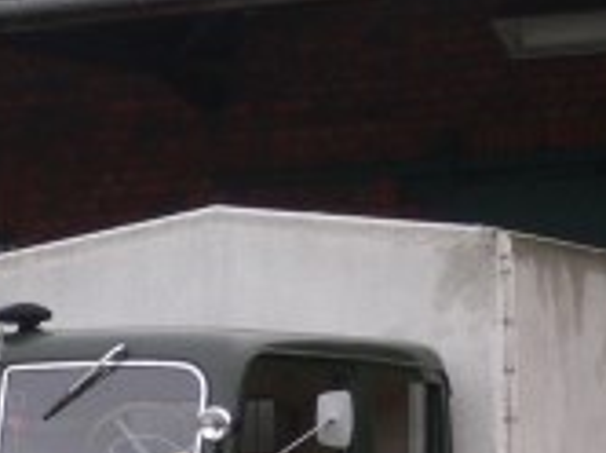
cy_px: 535
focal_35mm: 258
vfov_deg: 5.7
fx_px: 4510
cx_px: -522
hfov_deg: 7.4
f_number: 3.8
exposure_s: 1/250
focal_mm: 10.1
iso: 100
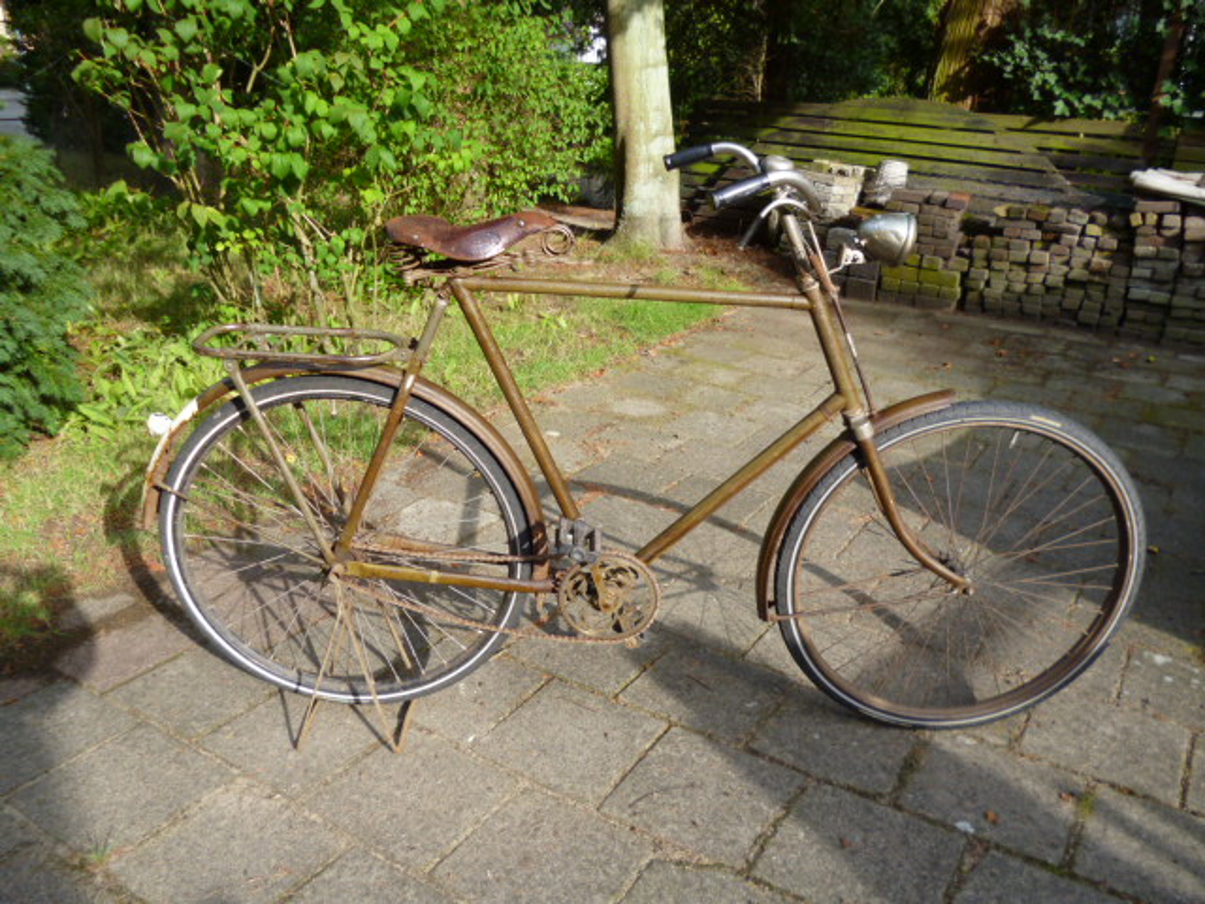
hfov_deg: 63.4
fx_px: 975
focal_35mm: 28
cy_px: 452
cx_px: 602
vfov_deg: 49.7
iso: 100
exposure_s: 1/250
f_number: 3.1
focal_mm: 5
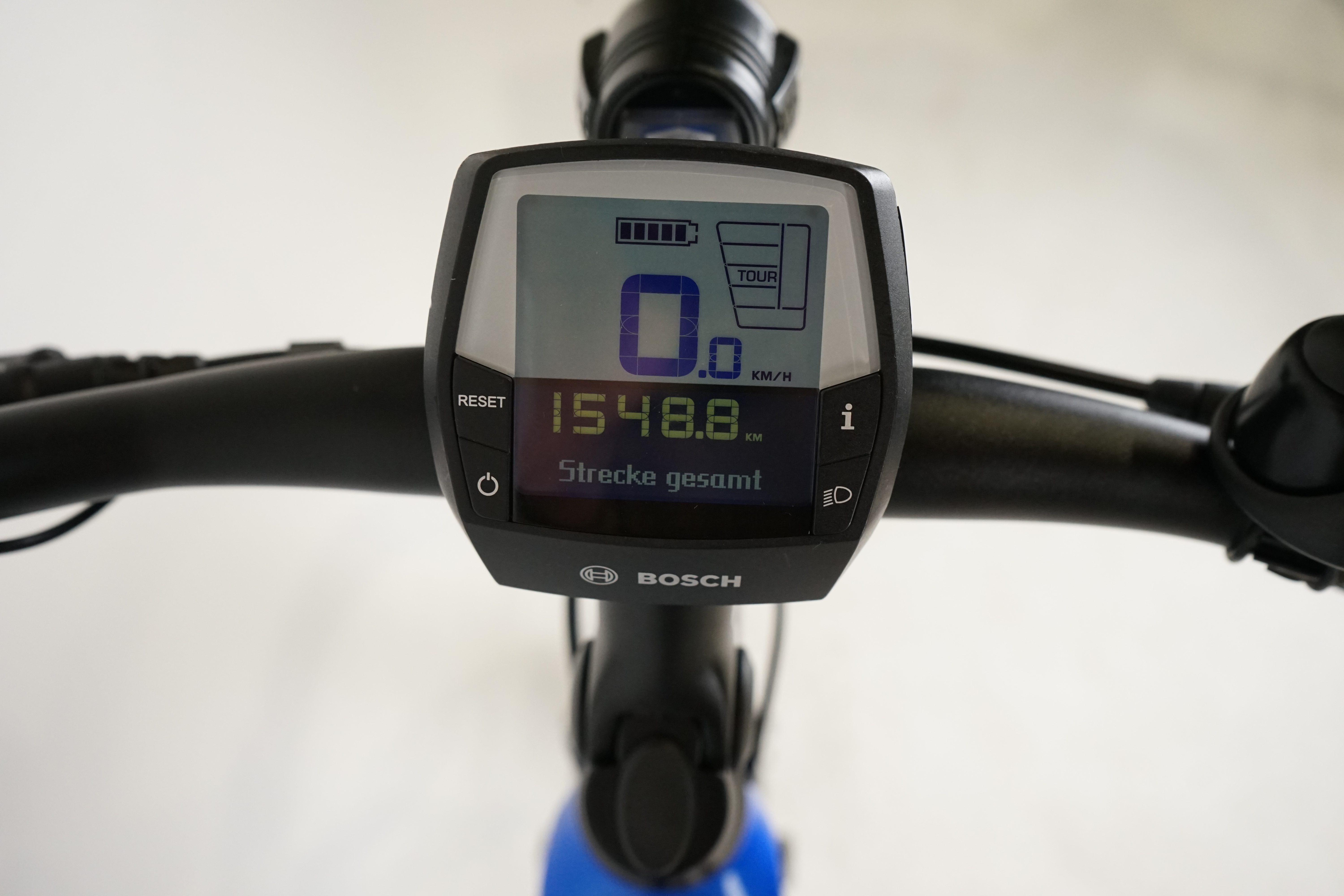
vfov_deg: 37.9
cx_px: 672
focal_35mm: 35
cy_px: 448
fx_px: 1307
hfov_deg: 54.4
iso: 2500
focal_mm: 35
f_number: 5.6
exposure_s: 1/200
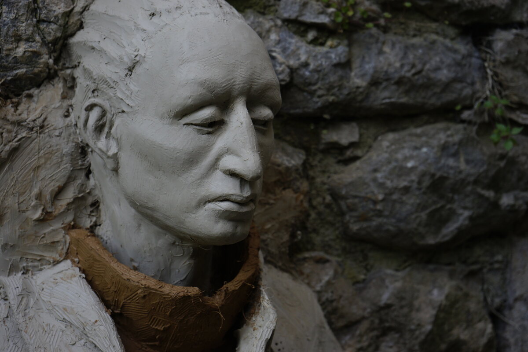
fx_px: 983
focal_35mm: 67
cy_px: 176
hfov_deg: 30.1
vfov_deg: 20.3
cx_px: 264
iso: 640
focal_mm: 67
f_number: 5.6
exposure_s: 1/80
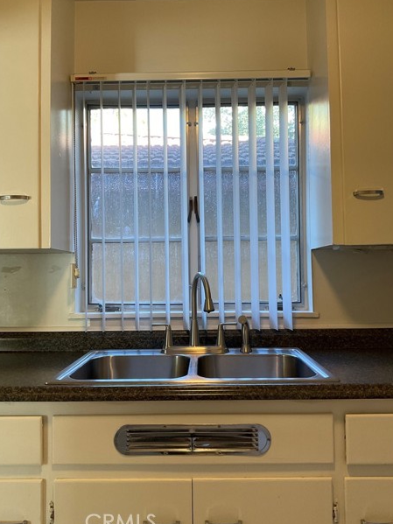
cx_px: 192
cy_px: 255
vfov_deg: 58.4
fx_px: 469
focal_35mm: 31
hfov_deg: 45.4
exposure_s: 1/60
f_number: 1.8
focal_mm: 3
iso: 64
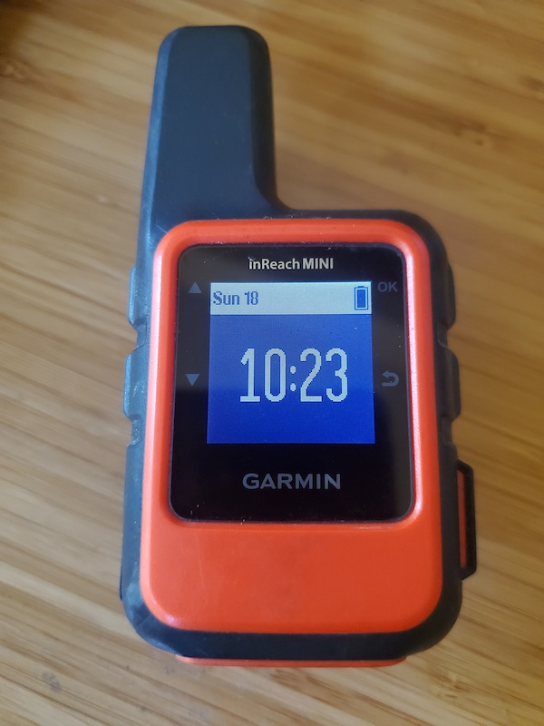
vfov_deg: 67.3
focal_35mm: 26
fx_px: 545
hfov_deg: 53.1
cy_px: 363
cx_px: 272
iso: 640
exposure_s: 1/30
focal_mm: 4.3
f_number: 1.5
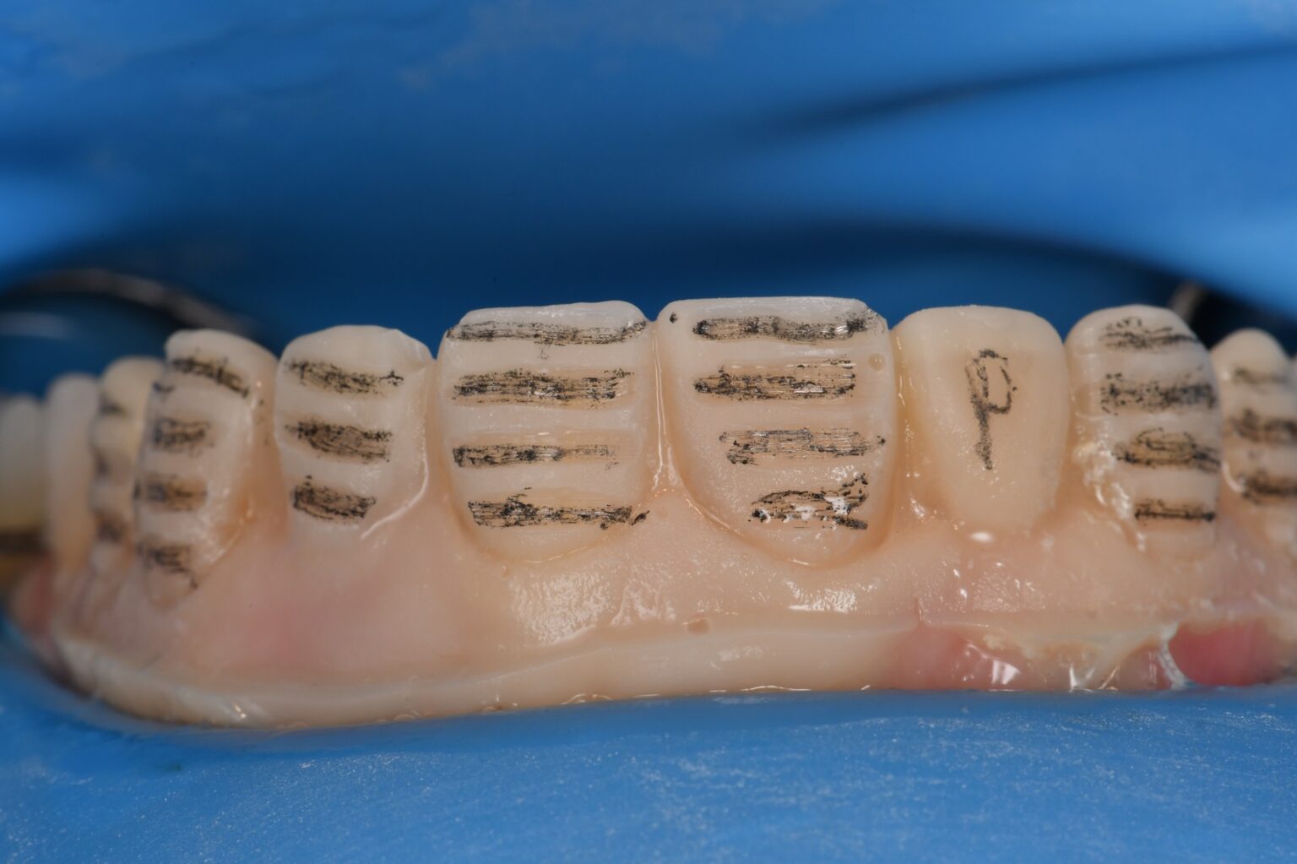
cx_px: 648
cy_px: 432
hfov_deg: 16.3
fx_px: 4538
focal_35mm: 126
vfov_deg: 10.9
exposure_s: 1/160
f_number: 32
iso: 200
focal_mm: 105
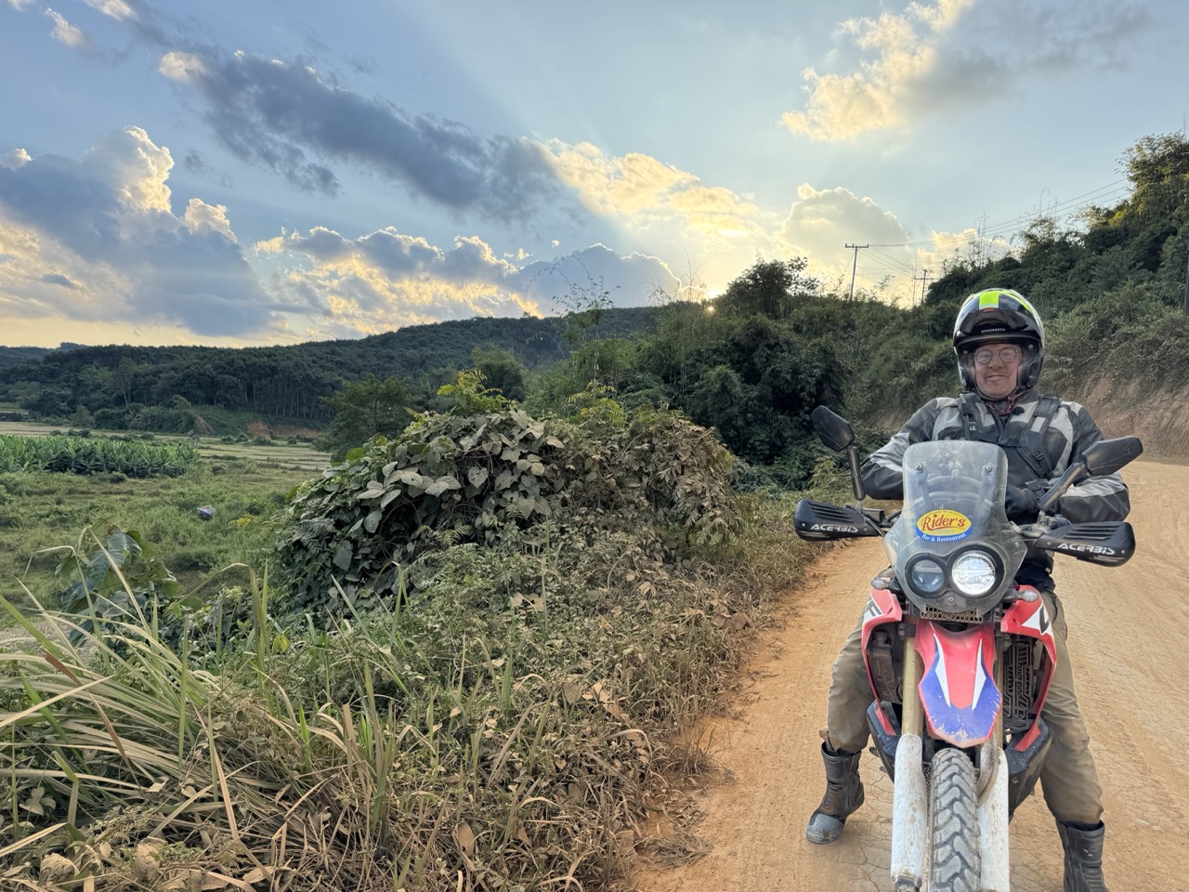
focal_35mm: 24
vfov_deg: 56.8
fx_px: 824
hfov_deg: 71.6
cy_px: 446
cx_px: 594
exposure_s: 1/1980
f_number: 1.78
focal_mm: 6.76
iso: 80
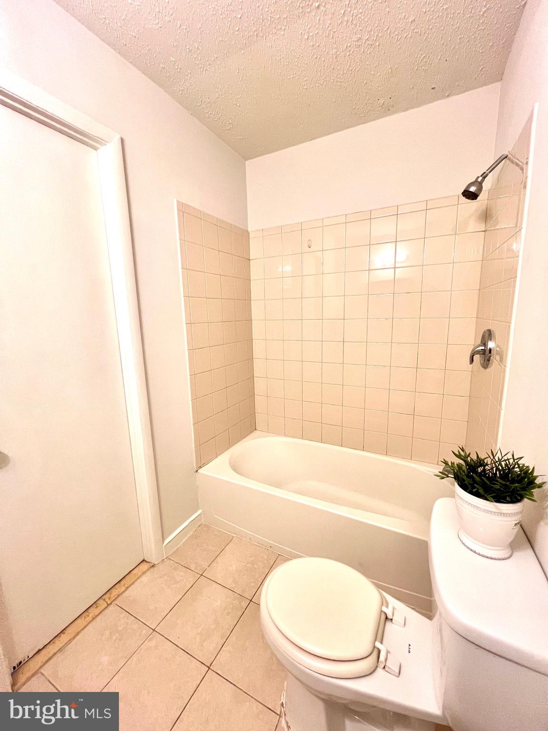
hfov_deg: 89.9
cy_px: 366
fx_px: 274
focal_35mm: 13
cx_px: 274
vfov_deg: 106.2
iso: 200
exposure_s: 1/120
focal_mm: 1.57
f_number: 1.8
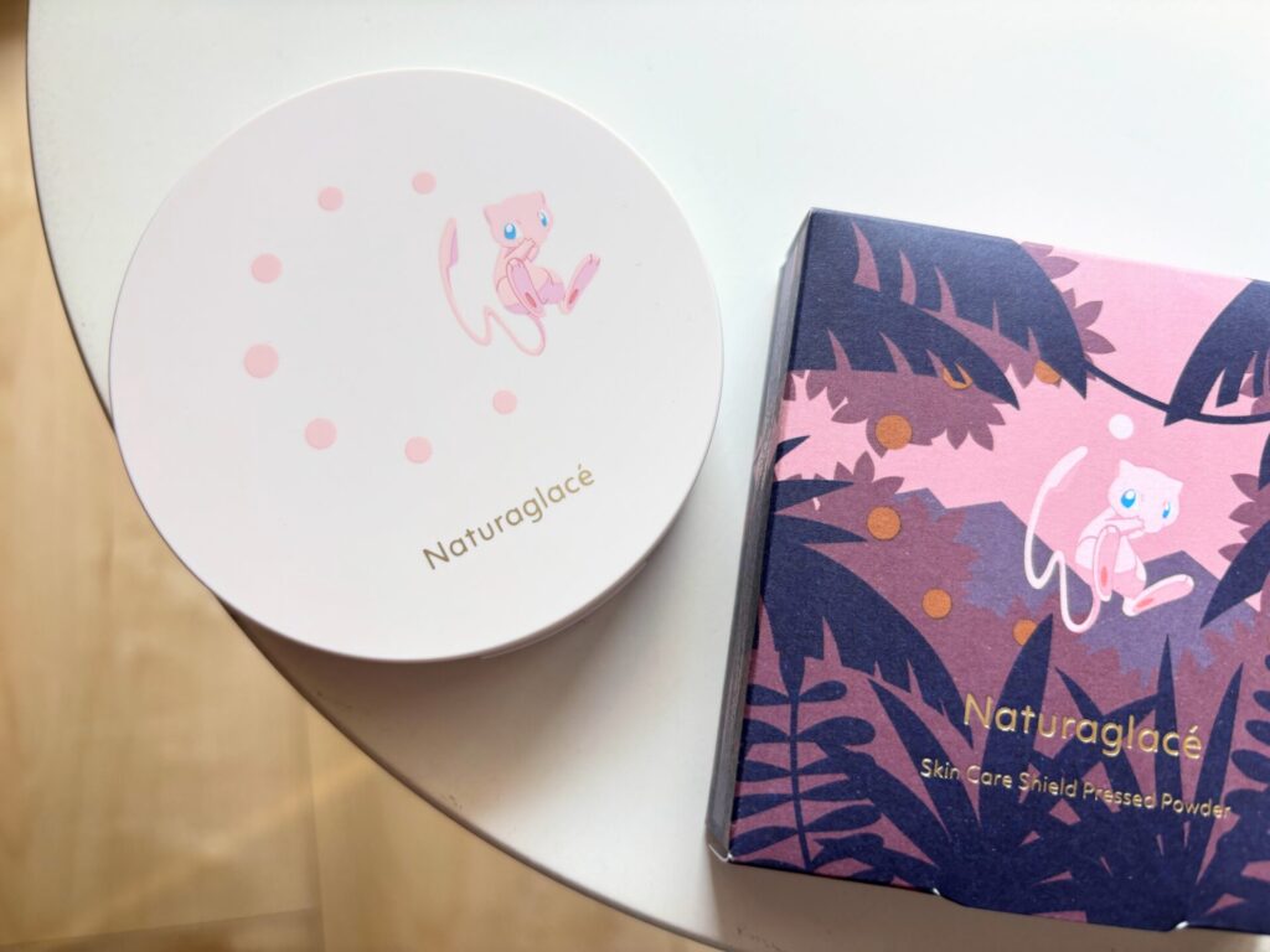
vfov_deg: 53.1
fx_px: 954
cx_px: 635
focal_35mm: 26
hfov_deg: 67.3
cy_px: 476
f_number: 1.6
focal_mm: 5.96
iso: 50
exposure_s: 1/100
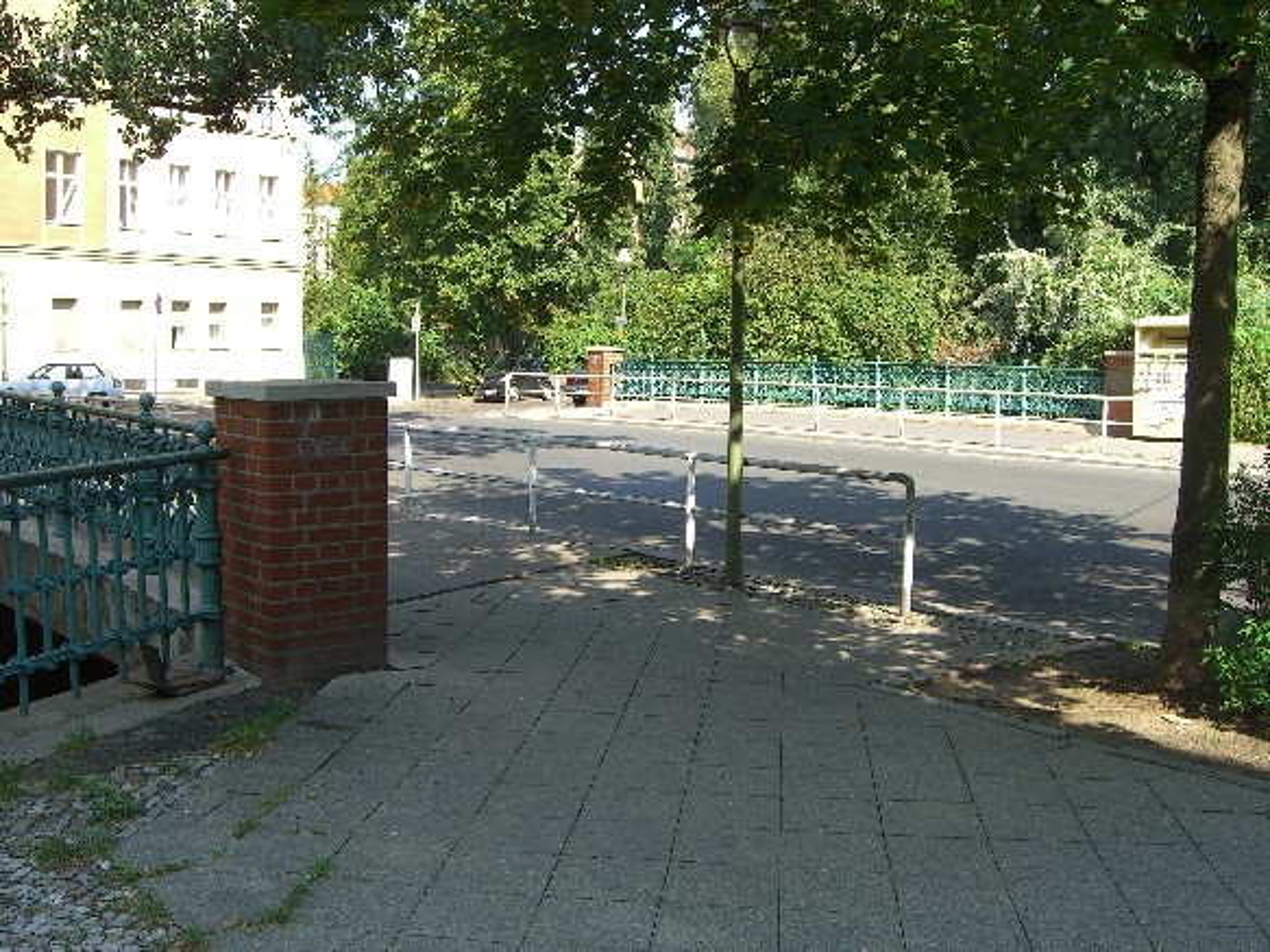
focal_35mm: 38
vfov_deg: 37.7
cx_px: 635
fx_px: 1394
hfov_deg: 49.0
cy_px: 476
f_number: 4
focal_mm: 7.9
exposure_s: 1/200
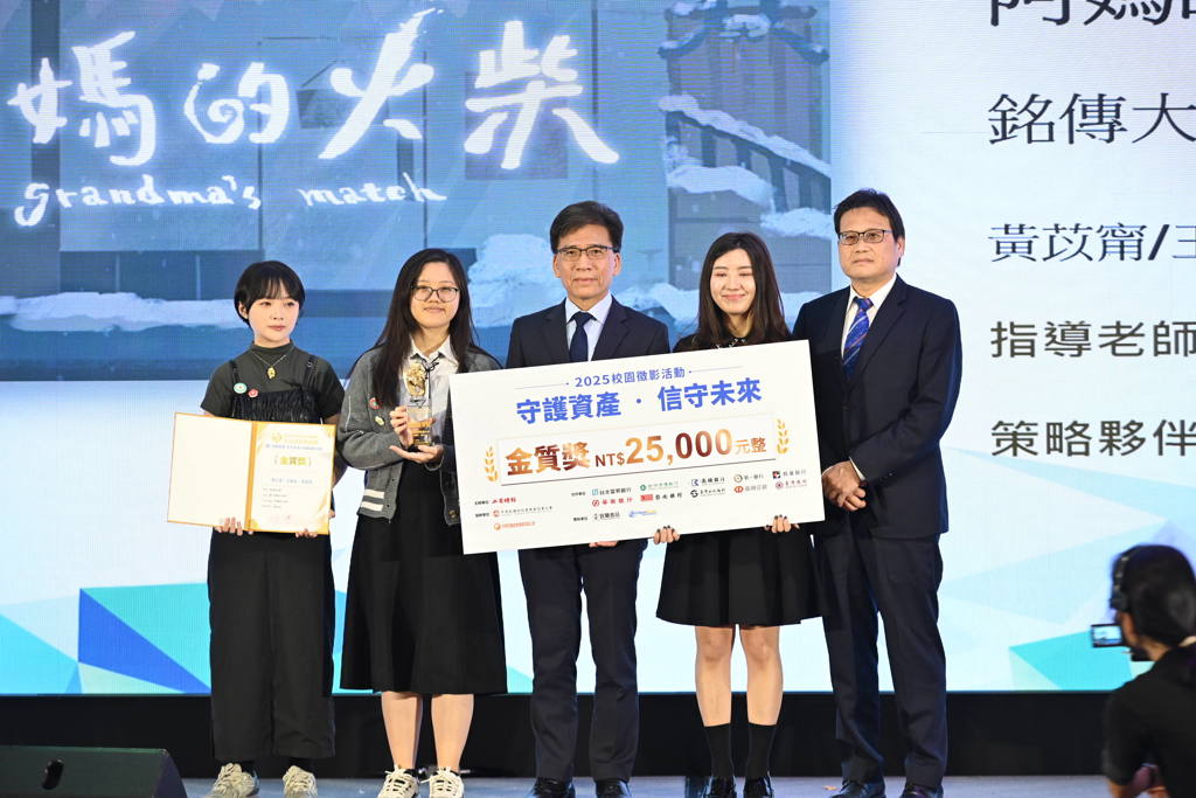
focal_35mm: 125
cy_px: 399
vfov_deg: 11.0
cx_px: 598
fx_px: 4153
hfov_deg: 16.4
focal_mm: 125
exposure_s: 1/125
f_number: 3.5
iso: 1250
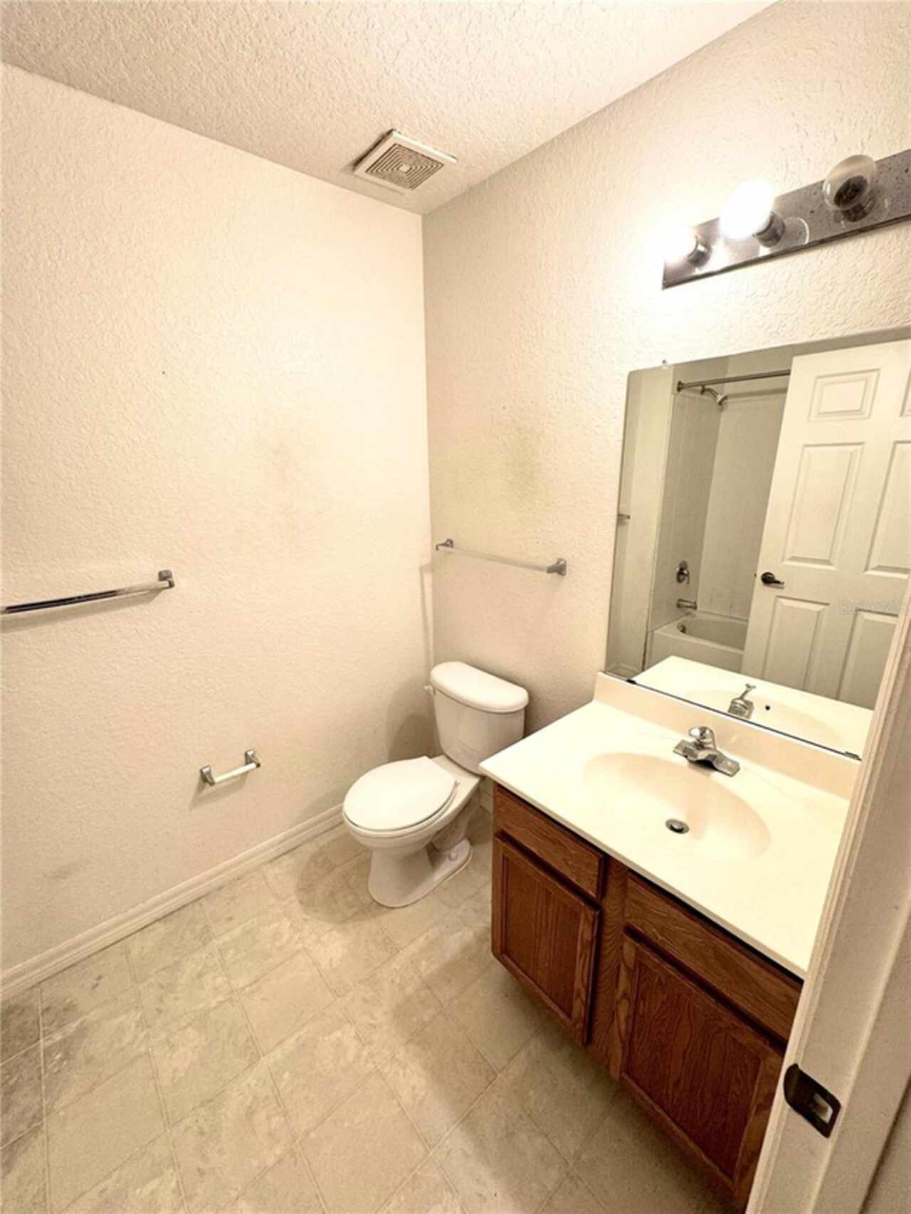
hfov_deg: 85.7
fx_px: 491
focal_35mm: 14
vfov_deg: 102.1
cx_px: 456
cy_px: 607
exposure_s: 1/120
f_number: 2.2
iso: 100
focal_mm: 2.22
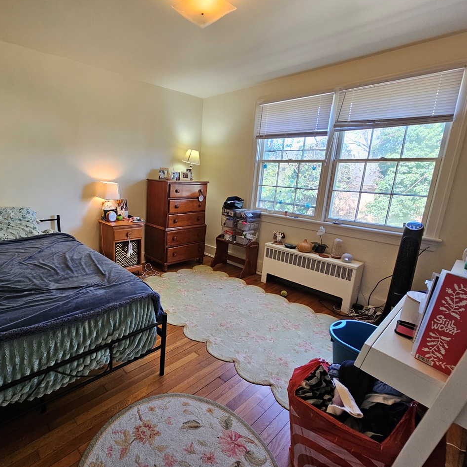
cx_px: 172
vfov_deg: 87.4
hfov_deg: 85.5
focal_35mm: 16
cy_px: 237
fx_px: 244
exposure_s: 1/60
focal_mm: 2.2
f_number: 2.2
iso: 160
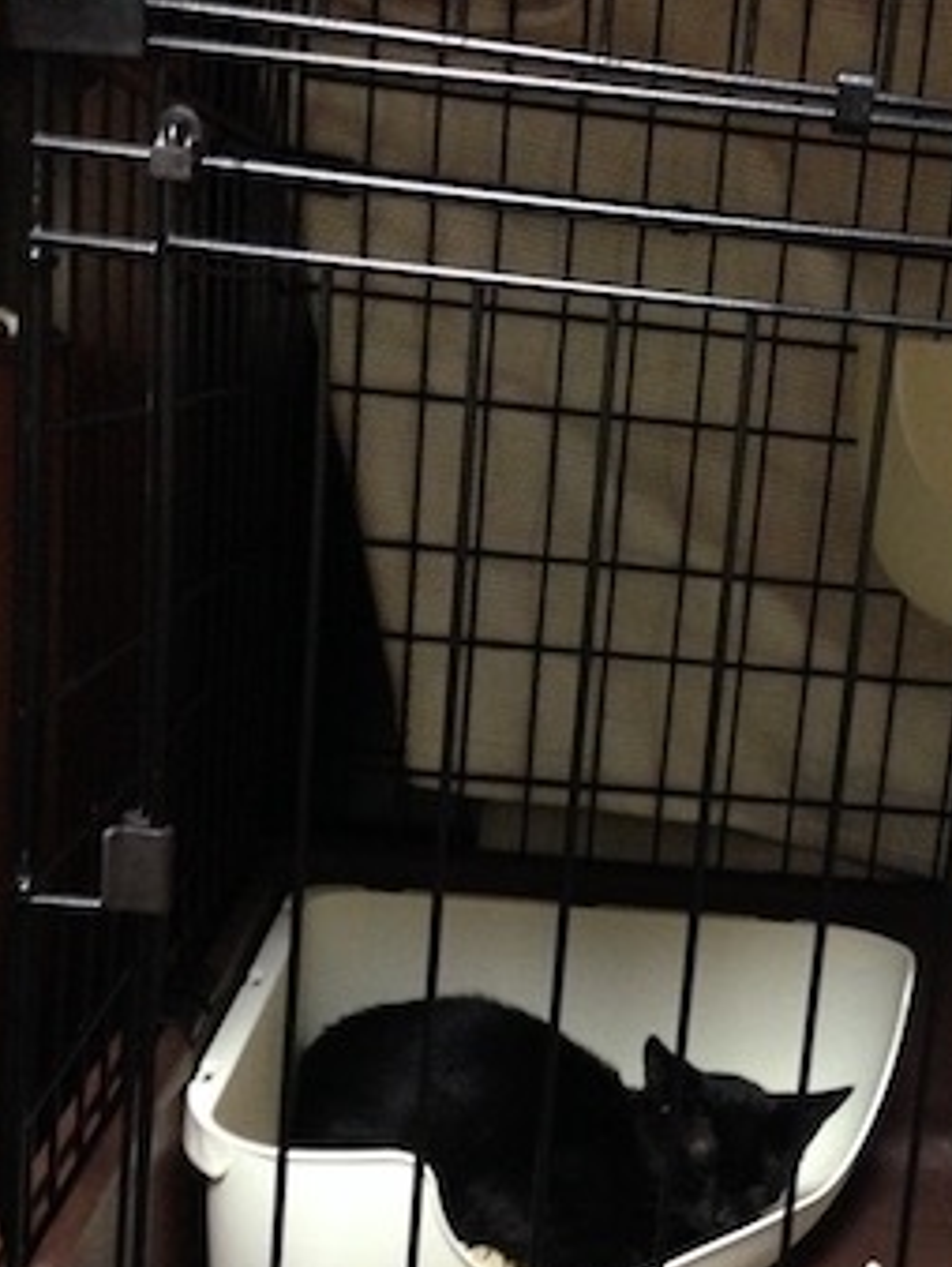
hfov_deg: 27.6
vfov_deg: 36.6
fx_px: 1904
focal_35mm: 52
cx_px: 738
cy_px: 793
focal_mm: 4.12
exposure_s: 1/15
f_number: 2.4
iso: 640
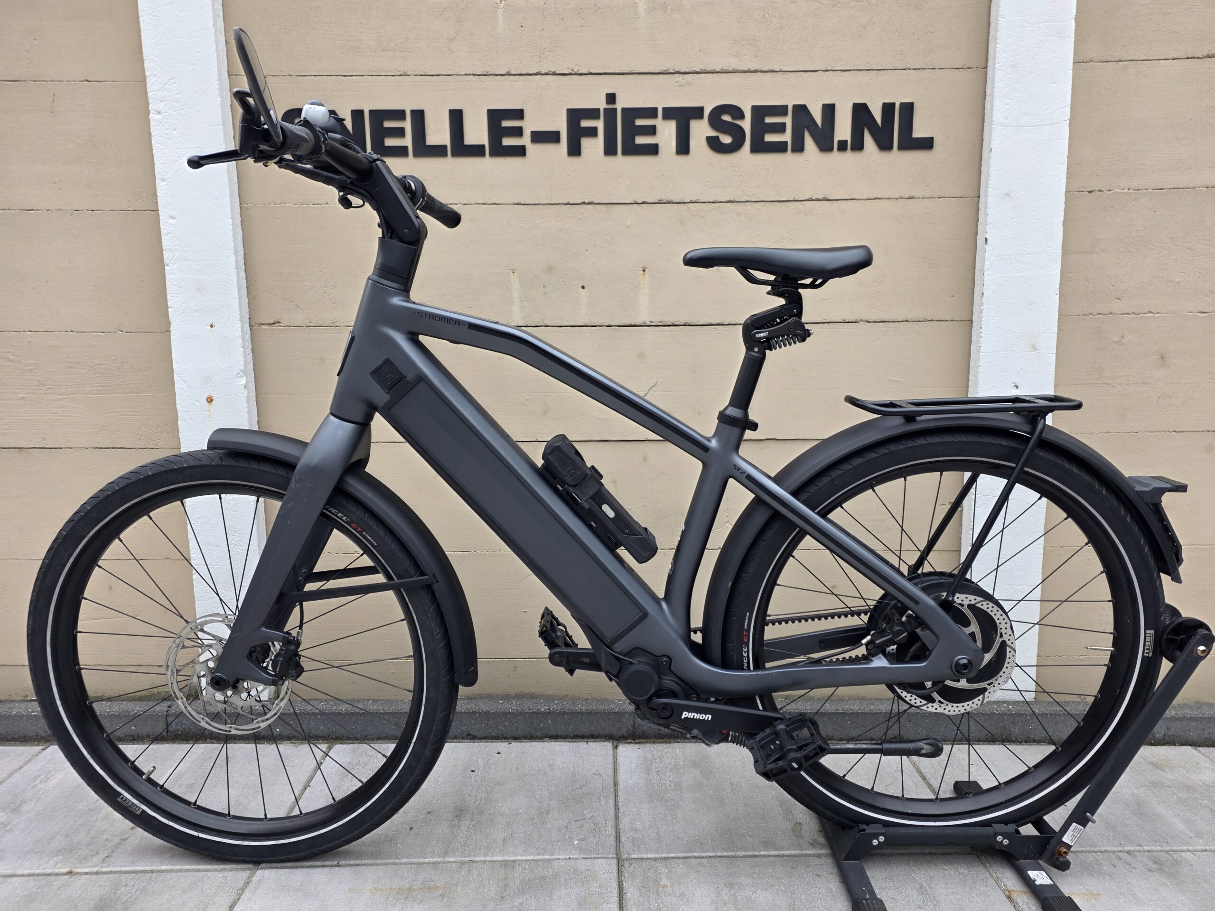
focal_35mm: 23
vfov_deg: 58.9
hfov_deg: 73.9
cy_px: 456
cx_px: 608
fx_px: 807
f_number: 1.7
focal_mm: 6.25
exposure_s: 1/180
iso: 80
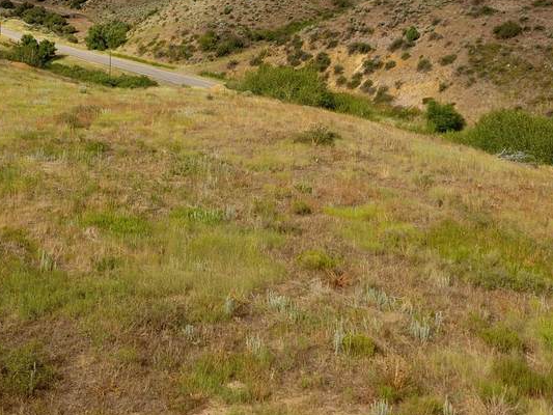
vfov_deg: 28.2
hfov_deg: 37.7
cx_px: 86
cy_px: -11
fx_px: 767
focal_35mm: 48
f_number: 2.8
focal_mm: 3.61
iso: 100
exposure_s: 1/965
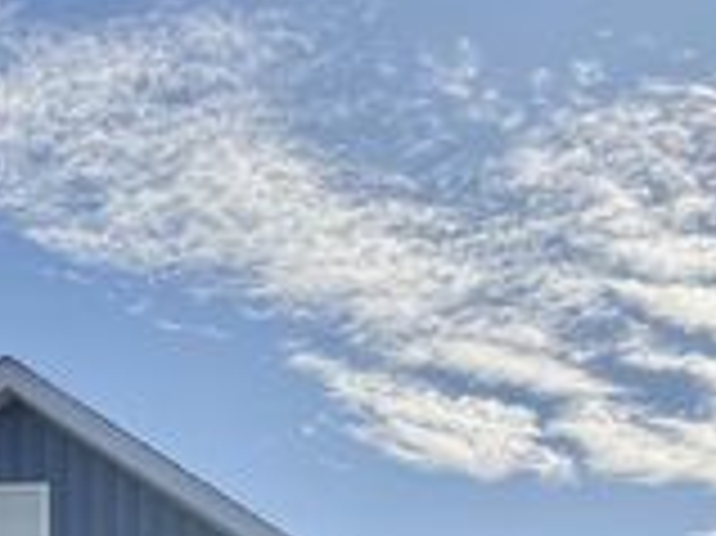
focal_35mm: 82
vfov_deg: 16.2
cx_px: 225
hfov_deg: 23.7
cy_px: 840
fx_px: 1695
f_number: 1.6
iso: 50
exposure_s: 1/6711
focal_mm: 5.96
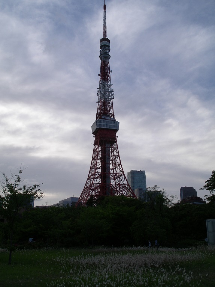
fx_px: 306
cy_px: 144
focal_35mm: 37
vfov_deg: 50.1
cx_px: 108
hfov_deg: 38.7
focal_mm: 7.8
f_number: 7.2
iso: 80
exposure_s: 1/100
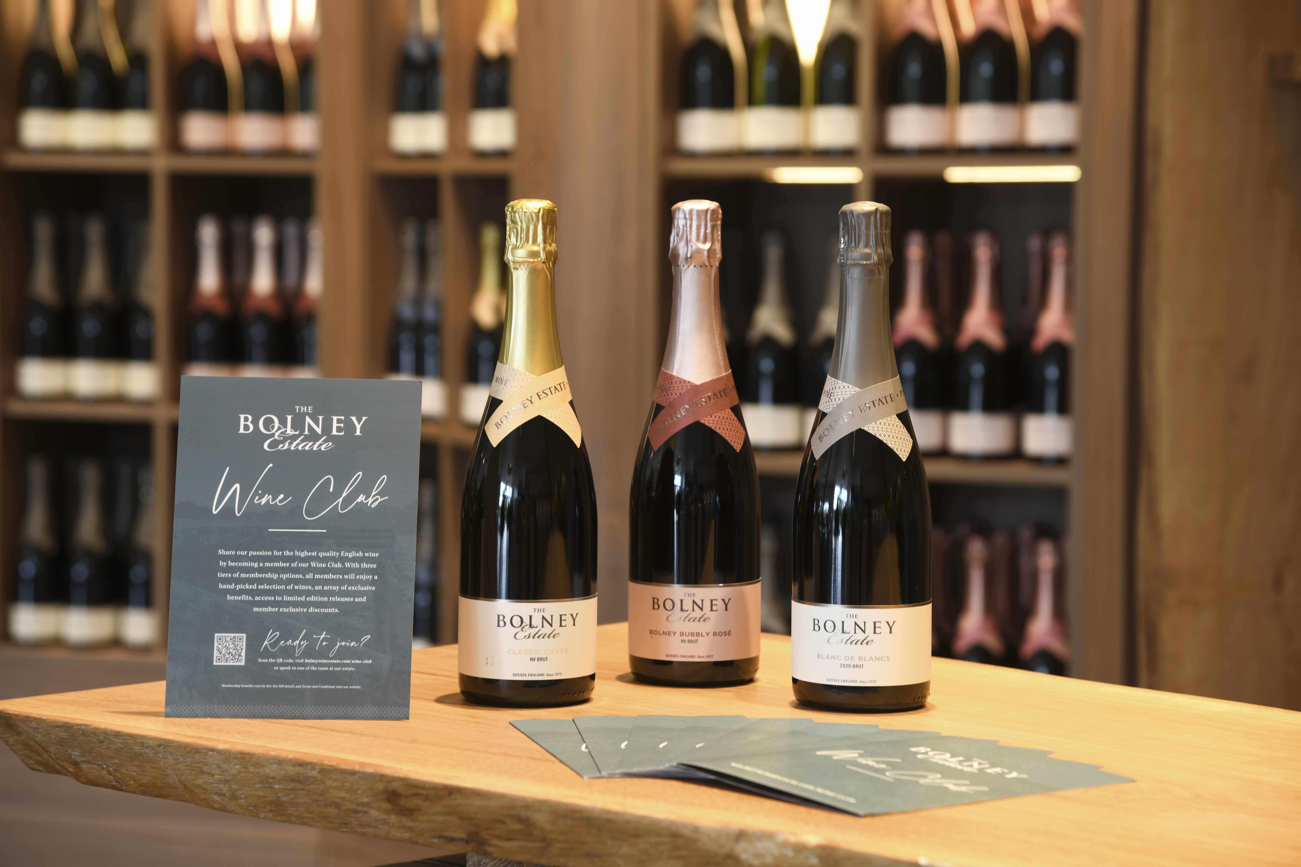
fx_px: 3614
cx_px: 650
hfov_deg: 20.4
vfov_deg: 13.7
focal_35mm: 100
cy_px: 434
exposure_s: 1/20
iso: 320
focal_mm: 100
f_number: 5.6
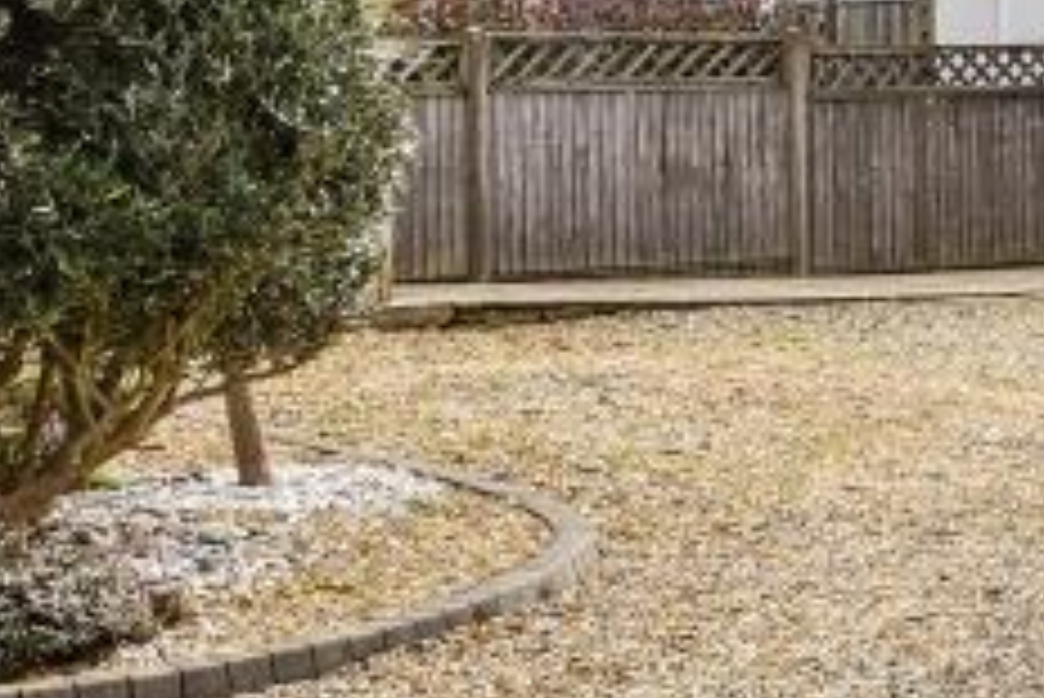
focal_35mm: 106
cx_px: 1930
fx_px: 3076
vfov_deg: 12.7
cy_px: -59
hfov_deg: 16.0
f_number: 9
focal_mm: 24
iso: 400
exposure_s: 1/800
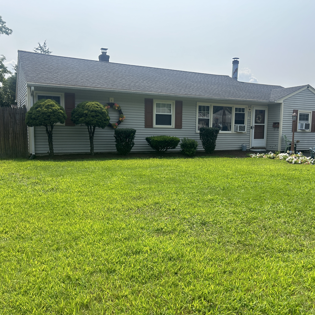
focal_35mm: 31
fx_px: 319
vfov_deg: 52.5
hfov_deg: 52.4
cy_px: 159
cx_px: 175
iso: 50
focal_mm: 5.7
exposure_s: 1/4274
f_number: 1.5
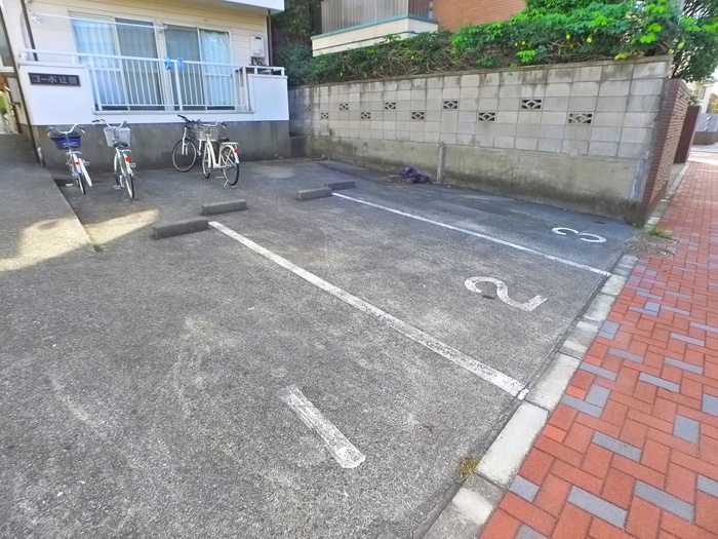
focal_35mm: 24
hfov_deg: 71.6
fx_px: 498
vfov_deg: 56.8
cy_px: 270
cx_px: 359
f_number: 2.8
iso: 400
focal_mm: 5.1
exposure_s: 1/200
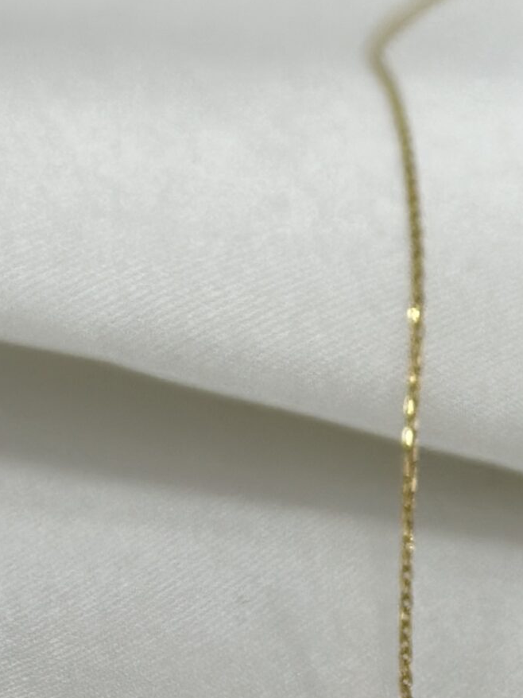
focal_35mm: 140
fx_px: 2822
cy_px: 785
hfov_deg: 10.5
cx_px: 530
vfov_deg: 13.8
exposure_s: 1/395
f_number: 1.78
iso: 80
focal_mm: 6.86
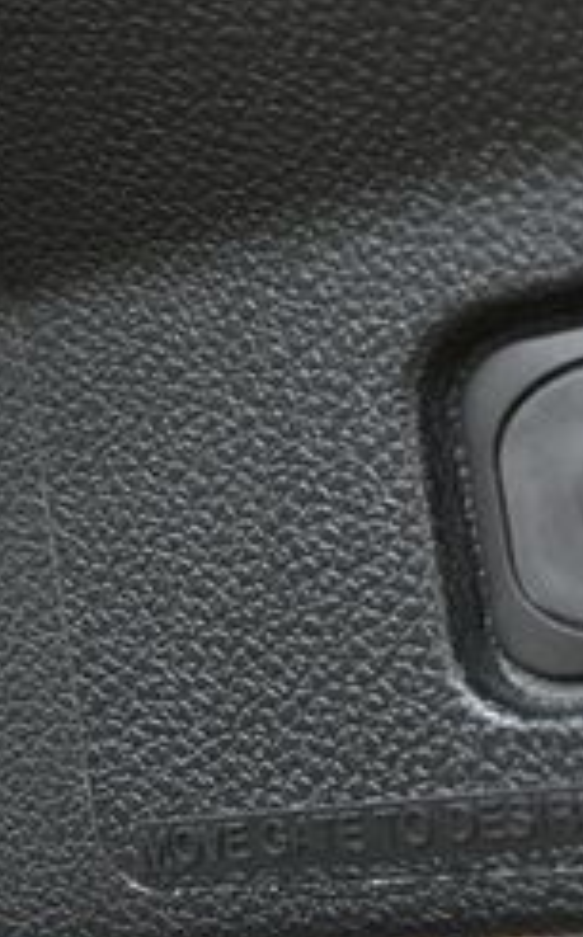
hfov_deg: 15.9
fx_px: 1981
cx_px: 766
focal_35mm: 78
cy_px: 381
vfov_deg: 26.6
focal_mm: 19.5
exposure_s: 1/250
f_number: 4
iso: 360
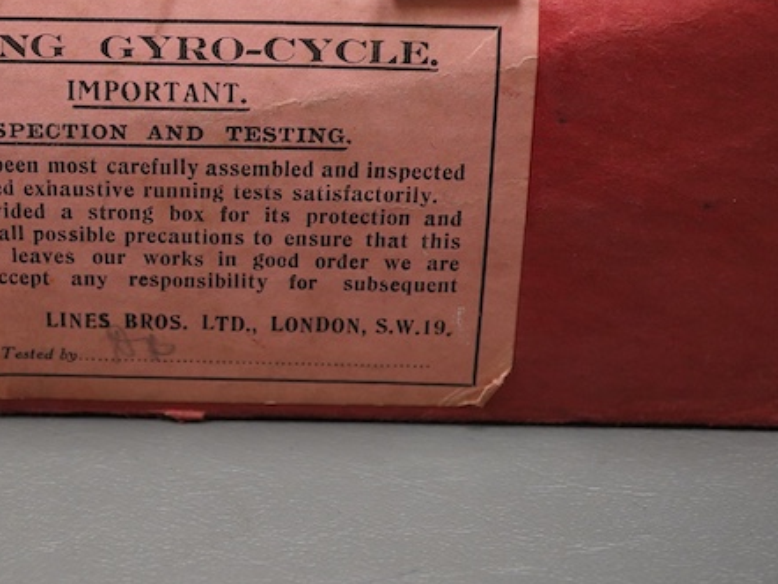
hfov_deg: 21.9
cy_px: 169
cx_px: 148
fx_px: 1979
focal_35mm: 88
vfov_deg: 16.7
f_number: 7.1
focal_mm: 30
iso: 1250
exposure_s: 1/125
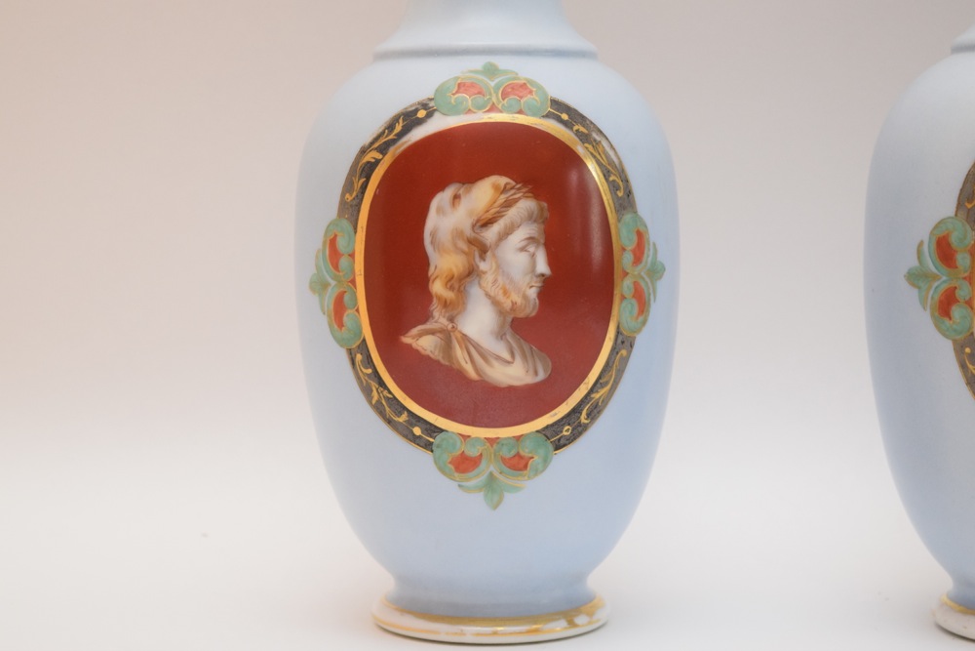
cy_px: 326
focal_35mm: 82
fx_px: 2235
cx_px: 488
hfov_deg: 24.6
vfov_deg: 16.6
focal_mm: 55
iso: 2000
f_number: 5.6
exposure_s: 1/60
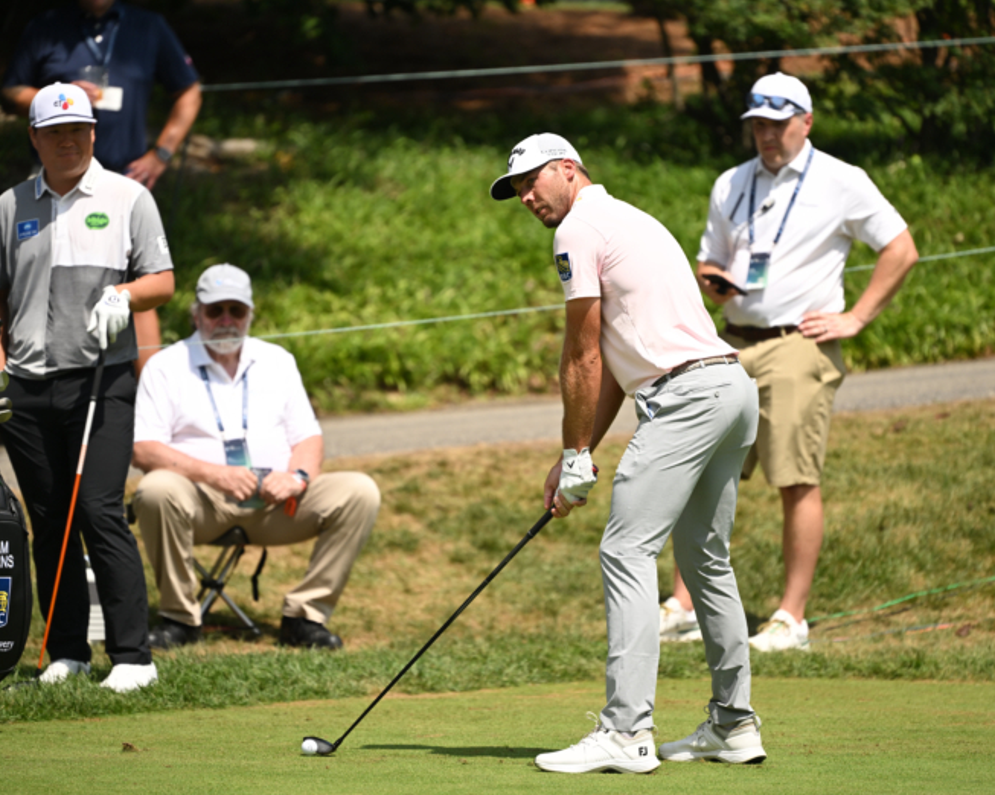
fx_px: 11334
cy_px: 397
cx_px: 542
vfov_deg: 4.0
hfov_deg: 5.0
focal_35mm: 385
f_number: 4
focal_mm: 340
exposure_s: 1/2000
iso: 250
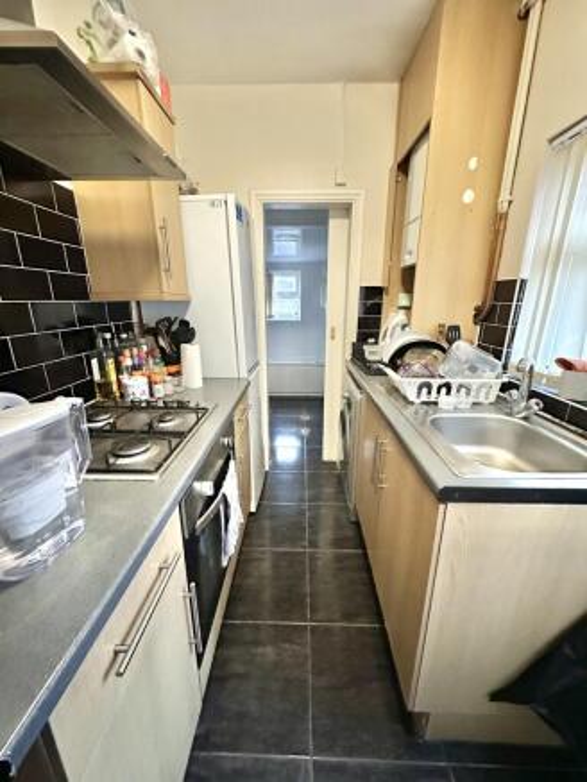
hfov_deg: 85.7
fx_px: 316
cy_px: 391
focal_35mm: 14
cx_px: 294
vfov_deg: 102.0
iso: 1000
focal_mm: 2.22
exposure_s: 1/33
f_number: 2.2
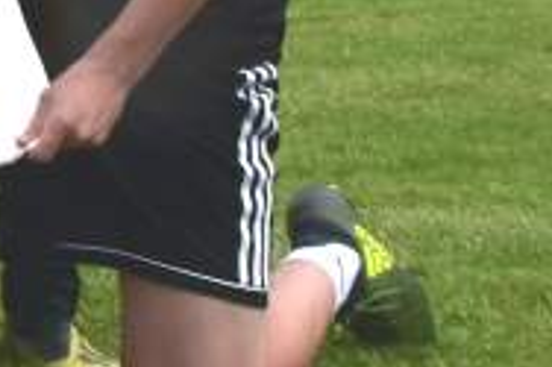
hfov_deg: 8.2
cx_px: -1042
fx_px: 3309
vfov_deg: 5.9
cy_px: -699
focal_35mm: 216
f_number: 10
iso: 400
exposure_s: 1/320
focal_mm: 18
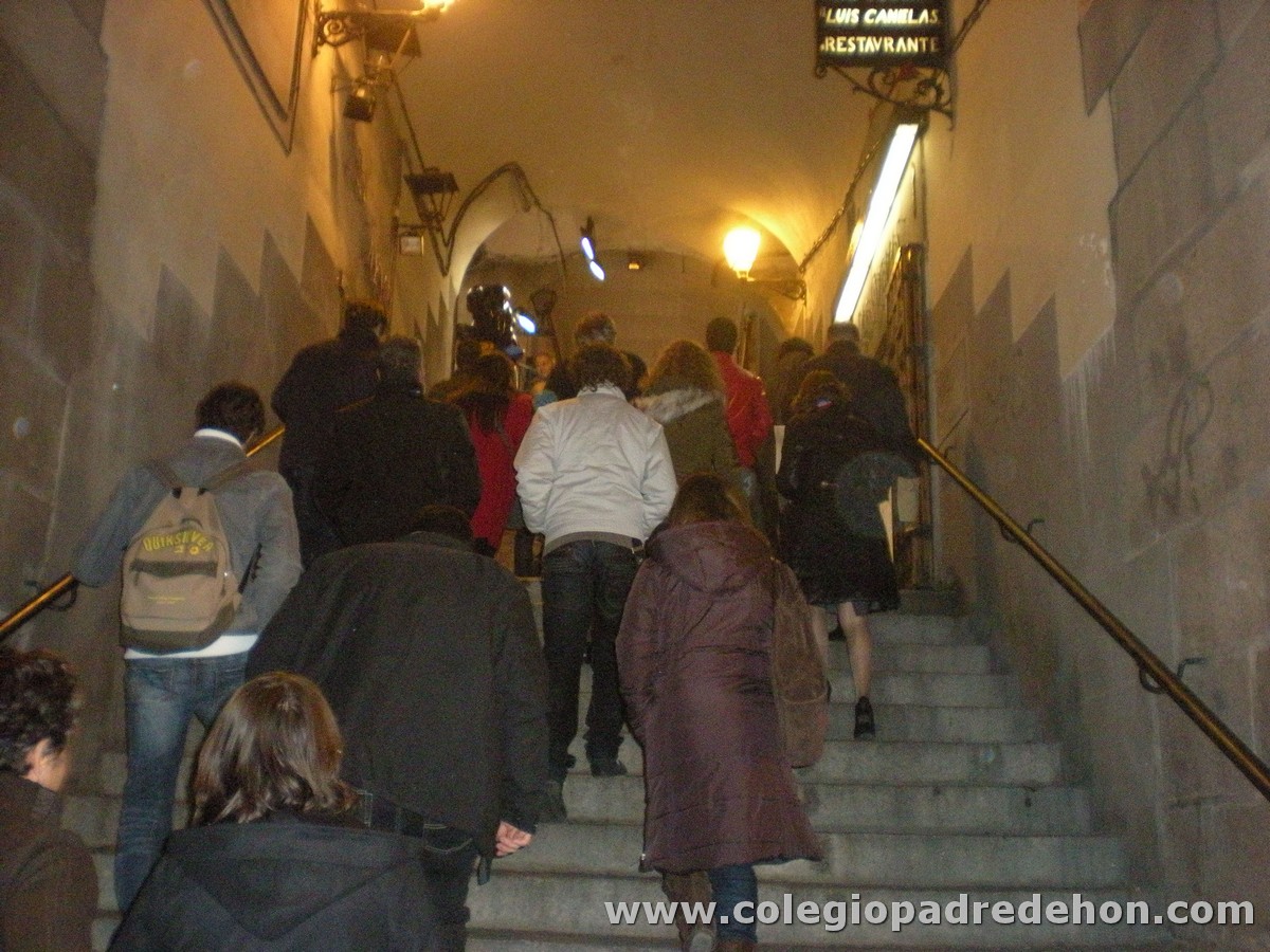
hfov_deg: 49.0
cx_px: 635
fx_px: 1394
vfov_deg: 37.7
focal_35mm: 38
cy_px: 476
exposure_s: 1/60
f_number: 3.1
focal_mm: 6.3
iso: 684
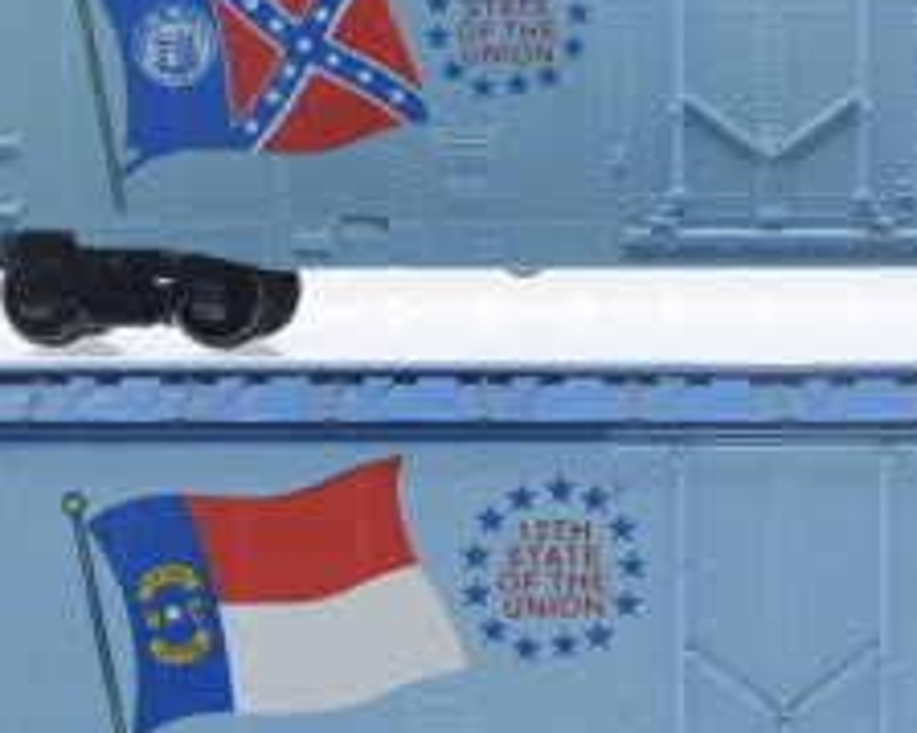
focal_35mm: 132
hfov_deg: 14.5
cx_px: 766
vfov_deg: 11.7
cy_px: 457
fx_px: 3588
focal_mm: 35
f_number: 8
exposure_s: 1/125
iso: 320
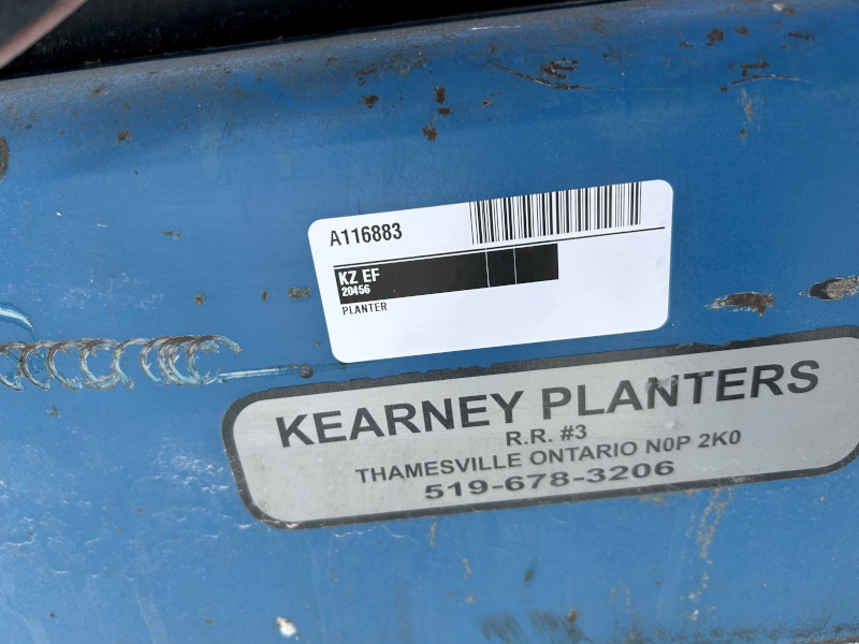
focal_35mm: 26
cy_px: 322
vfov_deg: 53.1
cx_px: 430
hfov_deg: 67.3
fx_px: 645
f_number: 1.5
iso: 50
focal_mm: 5.7
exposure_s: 1/2695
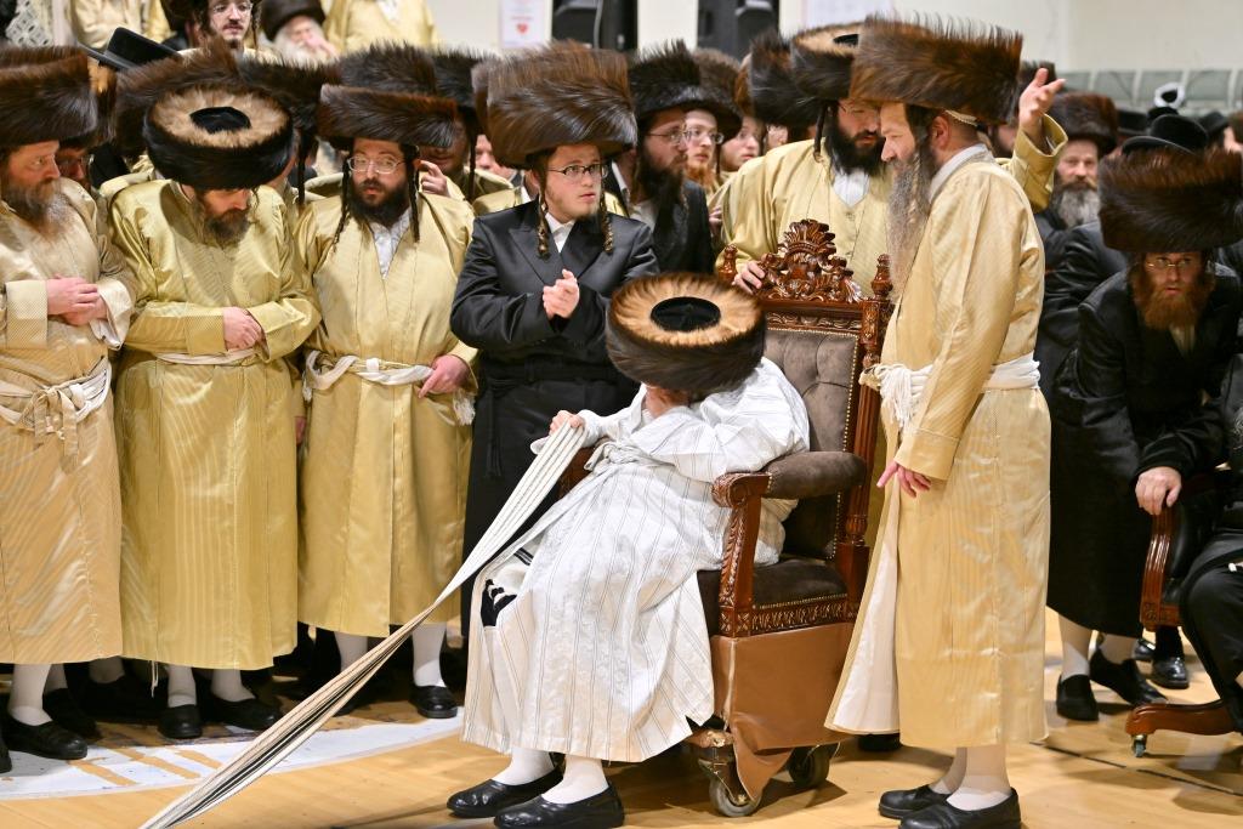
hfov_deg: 25.4
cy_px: 414
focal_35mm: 80
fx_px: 2762
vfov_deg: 17.1
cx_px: 622
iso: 400
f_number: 2.8
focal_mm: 80
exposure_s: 1/125
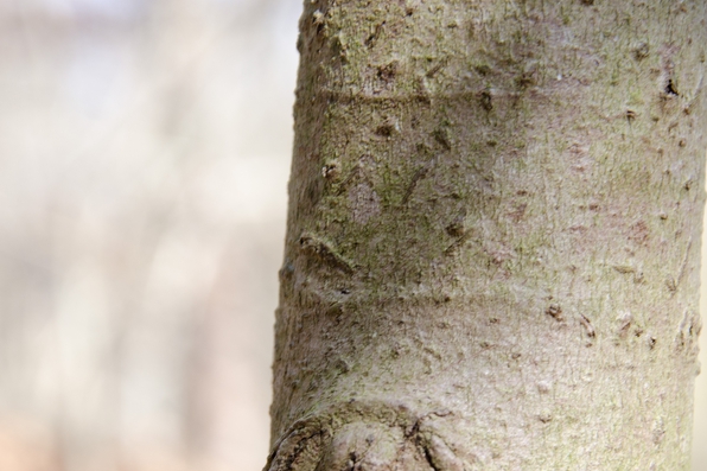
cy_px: 345
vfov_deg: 7.6
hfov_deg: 11.4
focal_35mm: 180
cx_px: 408
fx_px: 3534
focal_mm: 70
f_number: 8
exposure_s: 1/90
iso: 200
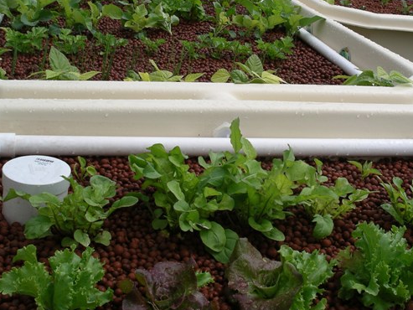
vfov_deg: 26.3
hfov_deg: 34.9
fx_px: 656
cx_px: 221
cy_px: 89
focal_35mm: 55
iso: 64
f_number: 6
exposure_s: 1/640
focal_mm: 7.8
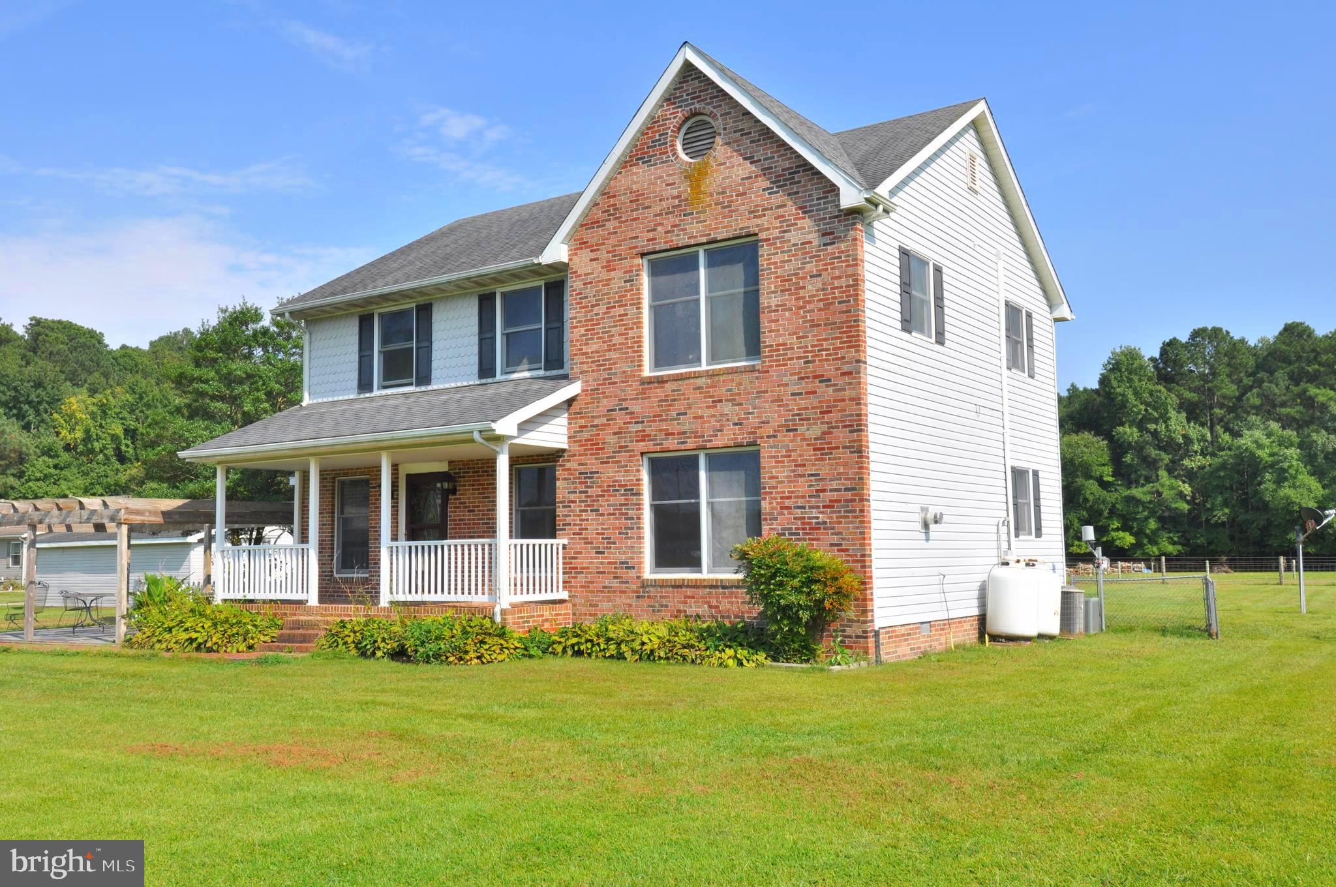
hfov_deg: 57.3
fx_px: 1223
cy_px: 444
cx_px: 668
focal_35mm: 33
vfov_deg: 39.9
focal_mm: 22
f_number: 10
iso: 200
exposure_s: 1/400
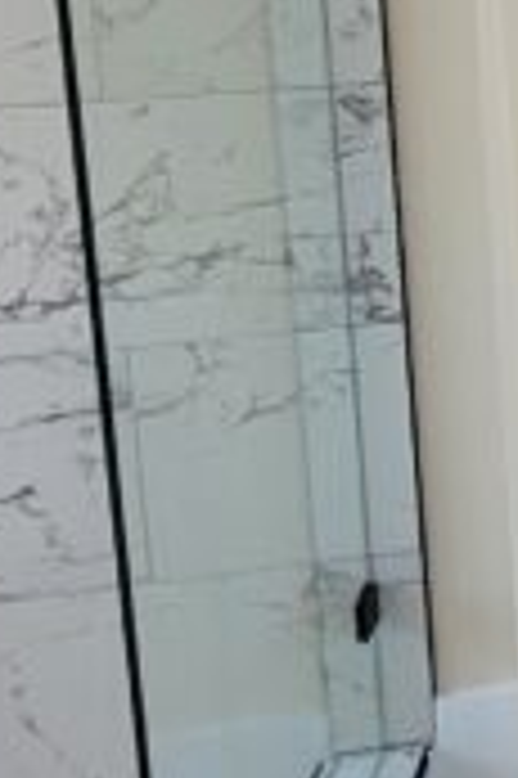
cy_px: -148
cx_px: 1374
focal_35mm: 80
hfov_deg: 12.1
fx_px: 1730
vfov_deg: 23.3
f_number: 2.2
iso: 64
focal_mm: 1.74
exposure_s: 1/59
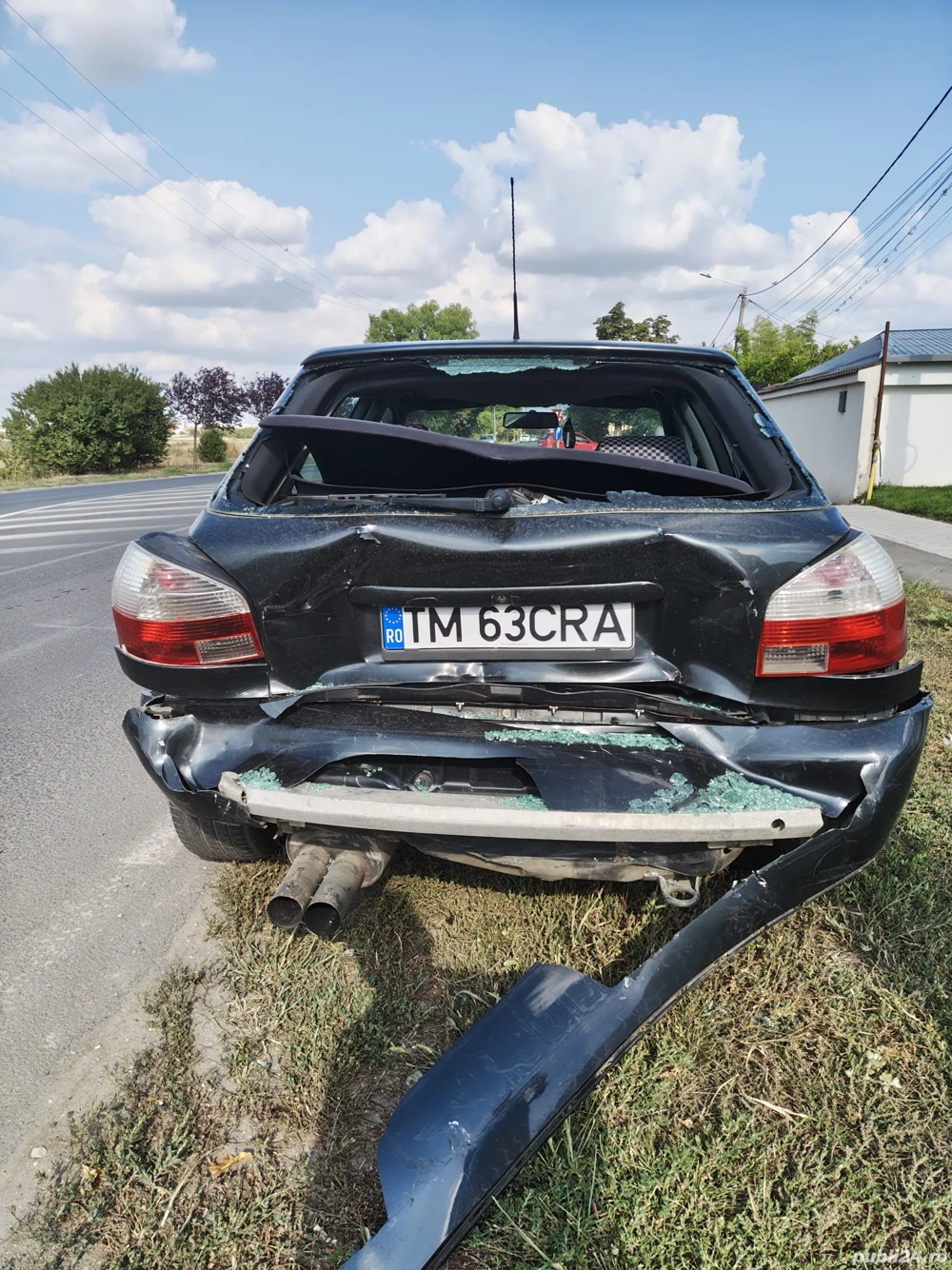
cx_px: 476
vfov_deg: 71.6
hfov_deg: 56.8
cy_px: 635
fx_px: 880
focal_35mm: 24
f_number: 1.88
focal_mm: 5.56
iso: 50
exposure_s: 1/810
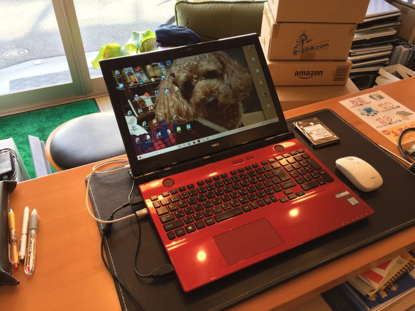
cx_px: 208
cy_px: 156
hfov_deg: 61.7
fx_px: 348
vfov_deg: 48.2
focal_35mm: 29
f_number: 2.2
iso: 40
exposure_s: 1/40
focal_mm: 4.15
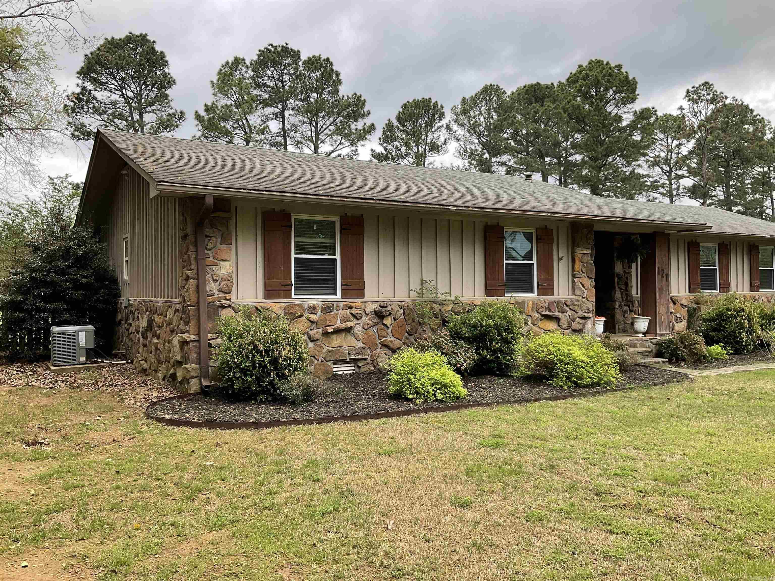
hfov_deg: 61.7
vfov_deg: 48.2
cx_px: 388
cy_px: 290
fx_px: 649
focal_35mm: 29
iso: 16
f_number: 1.8
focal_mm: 3
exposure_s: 1/409
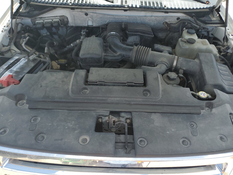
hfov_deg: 67.3
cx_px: 116
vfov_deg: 53.1
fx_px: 175
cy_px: 88
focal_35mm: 26
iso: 50
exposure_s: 1/1000
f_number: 1.5
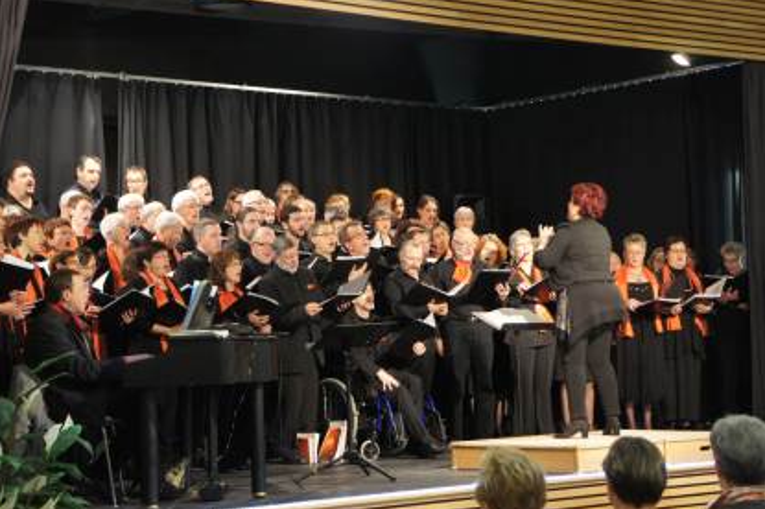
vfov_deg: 16.1
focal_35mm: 85
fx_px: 1794
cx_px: 375
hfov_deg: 24.1
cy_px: 252
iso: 1600
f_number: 5.6
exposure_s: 1/30
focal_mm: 55
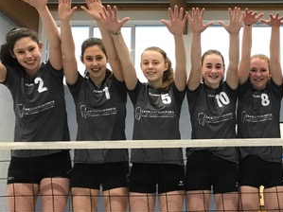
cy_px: 115
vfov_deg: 24.4
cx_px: 272
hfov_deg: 30.3
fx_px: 490
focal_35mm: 60
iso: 40
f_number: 1.8
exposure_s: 1/20
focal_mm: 3.99
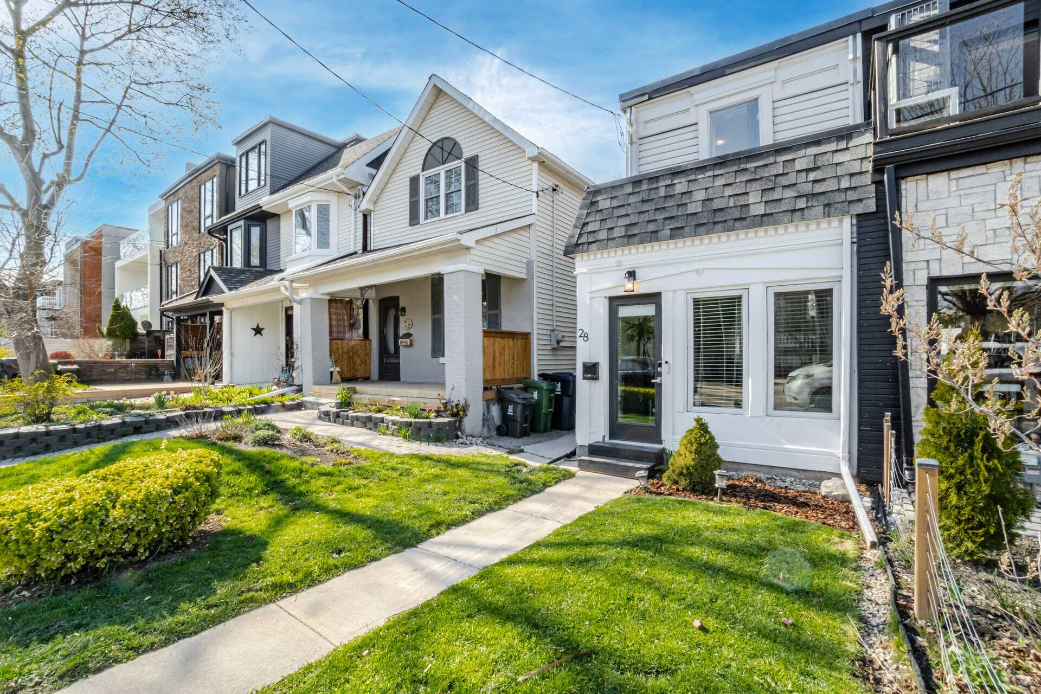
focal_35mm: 15
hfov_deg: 100.4
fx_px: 434
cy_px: 347
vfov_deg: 77.3
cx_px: 520
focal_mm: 10
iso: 200
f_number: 22
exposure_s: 1/60
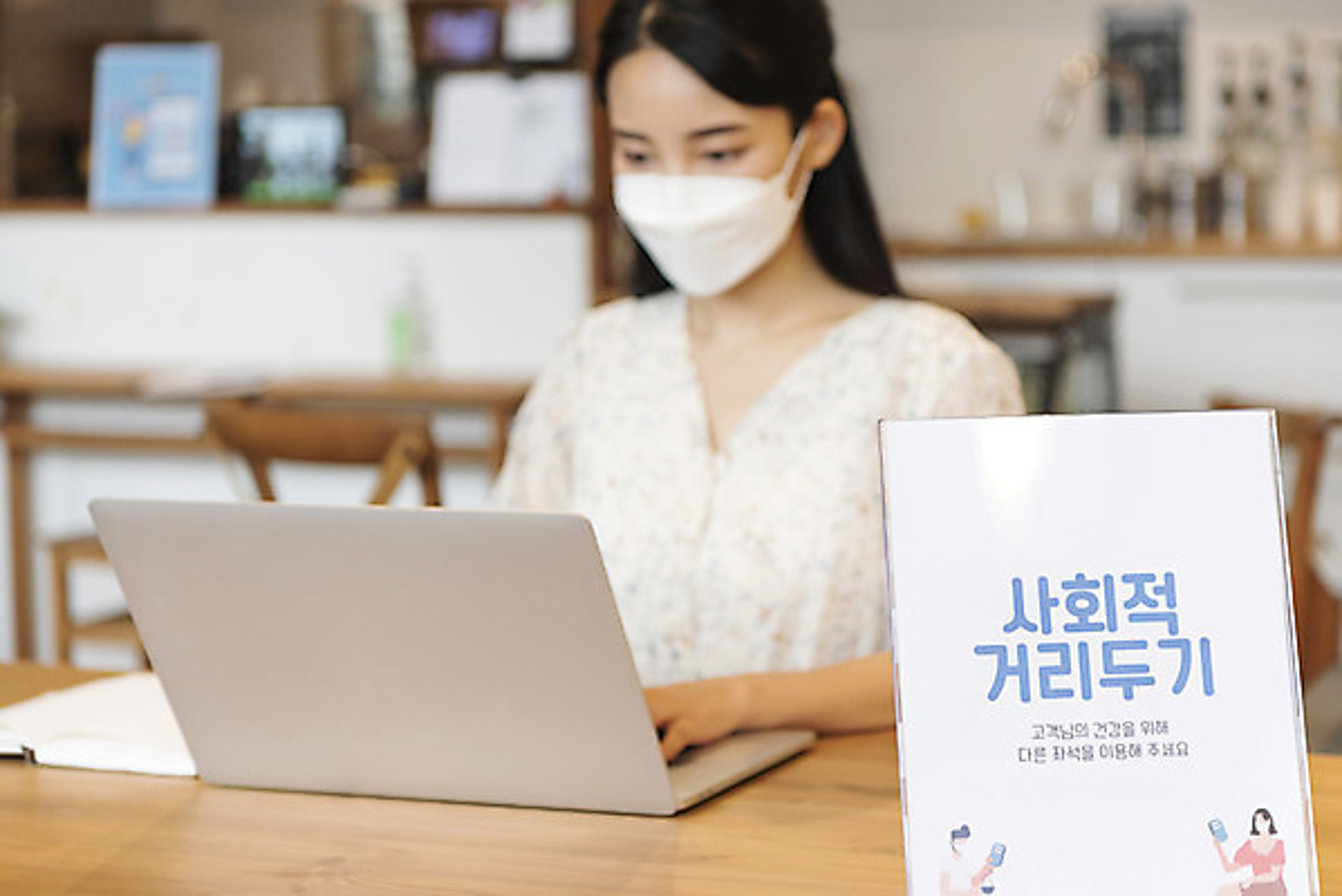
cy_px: 448
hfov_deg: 28.8
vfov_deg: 19.5
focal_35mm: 70
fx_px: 2611
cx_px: 671
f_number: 2.8
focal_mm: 70
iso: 500
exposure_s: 1/100
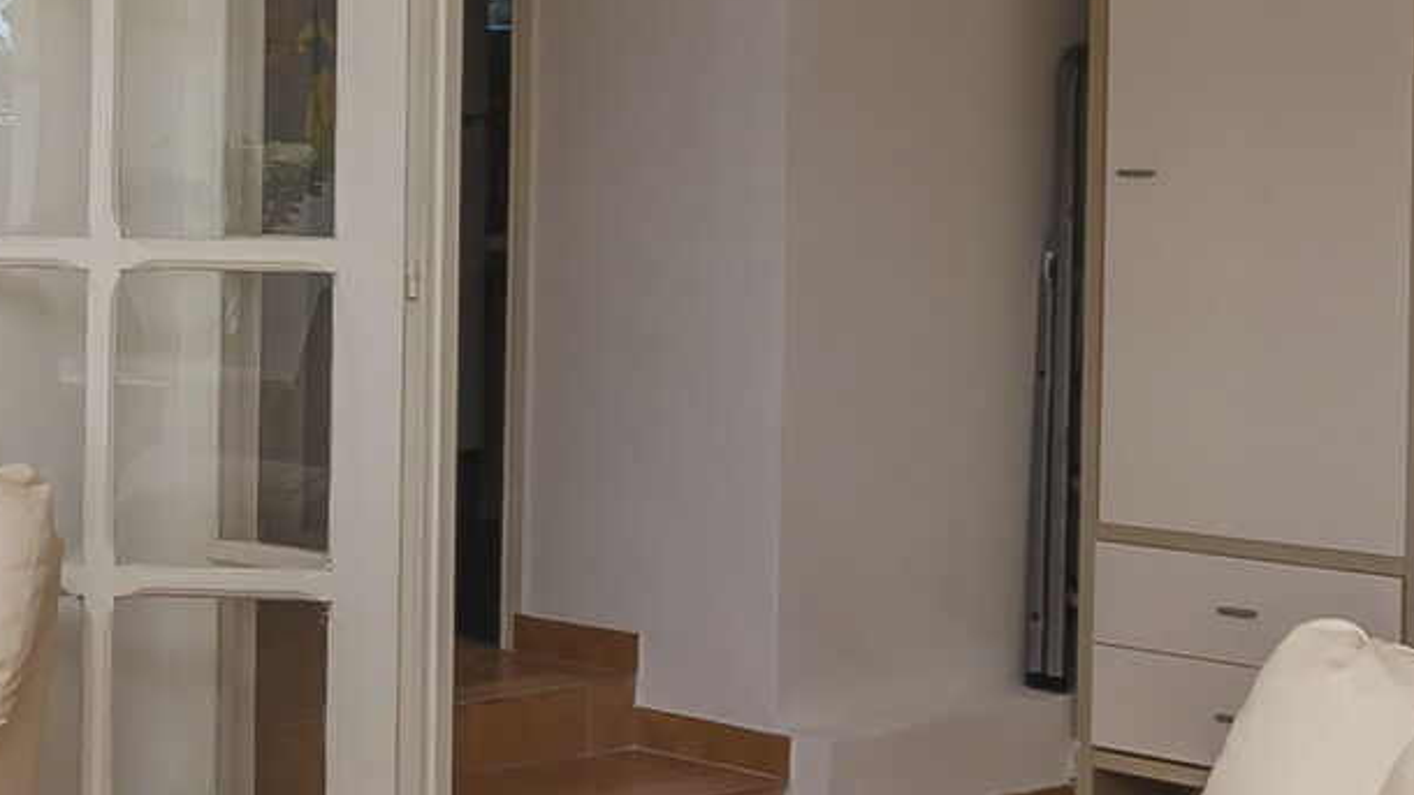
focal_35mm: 72
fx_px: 2699
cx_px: -498
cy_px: 147
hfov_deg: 24.9
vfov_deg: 16.6
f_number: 9
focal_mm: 10
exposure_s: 1/100
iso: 100
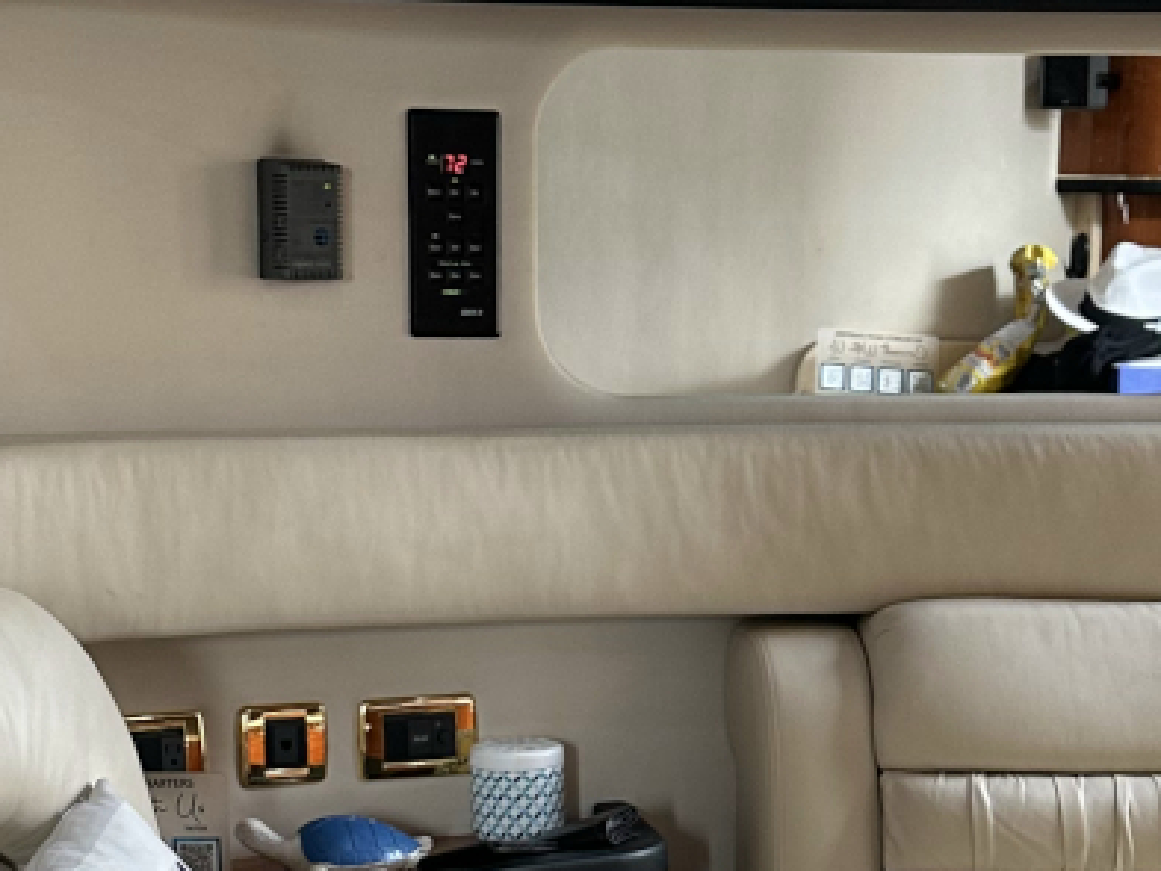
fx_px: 2550
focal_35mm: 76
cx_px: 739
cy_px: 1289
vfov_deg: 17.5
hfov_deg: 25.6
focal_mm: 6.86
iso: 125
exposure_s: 1/60
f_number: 1.78
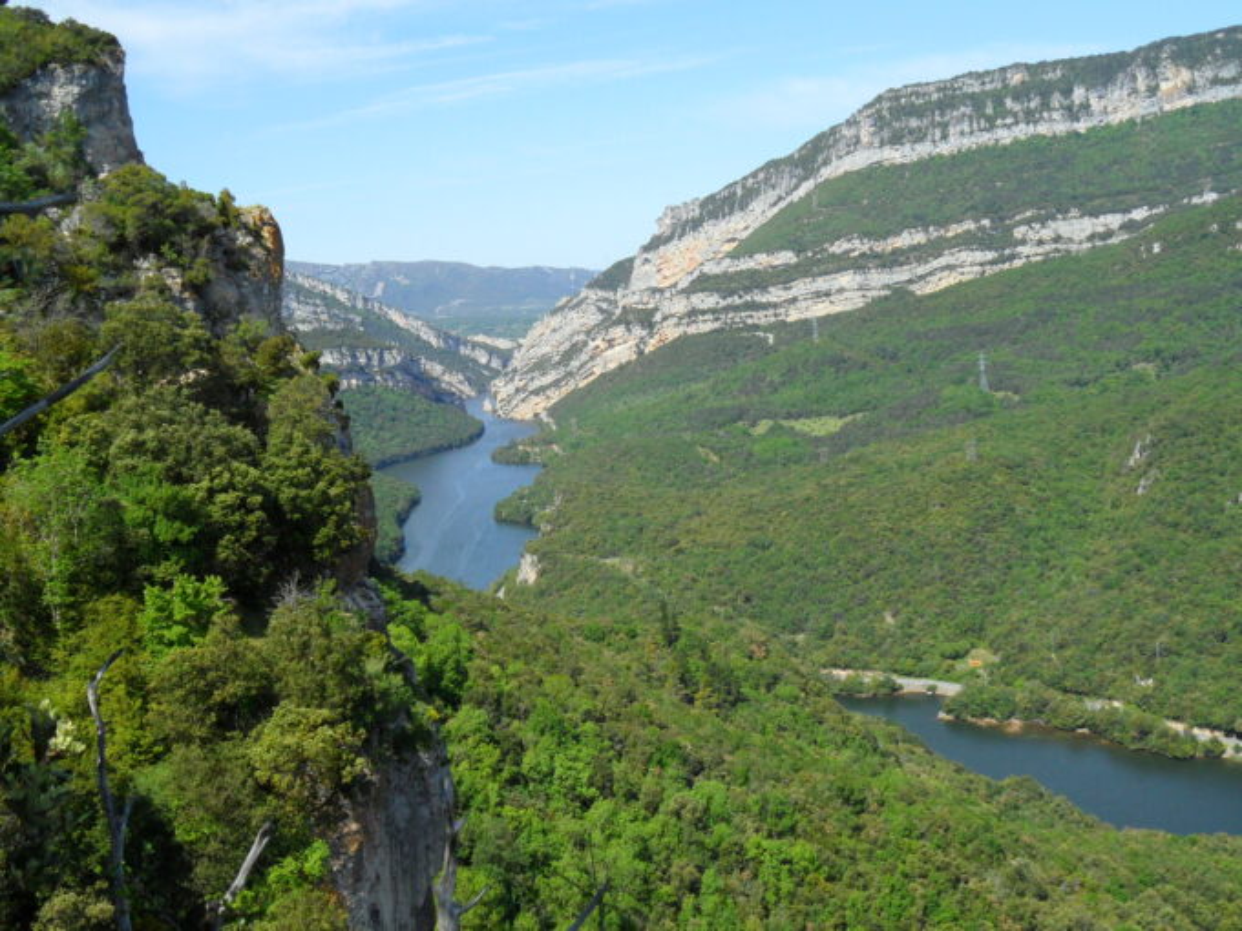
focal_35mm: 40
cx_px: 621
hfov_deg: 46.8
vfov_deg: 36.0
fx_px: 1435
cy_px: 466
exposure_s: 1/1000
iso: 80
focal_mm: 6.5
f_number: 3.6
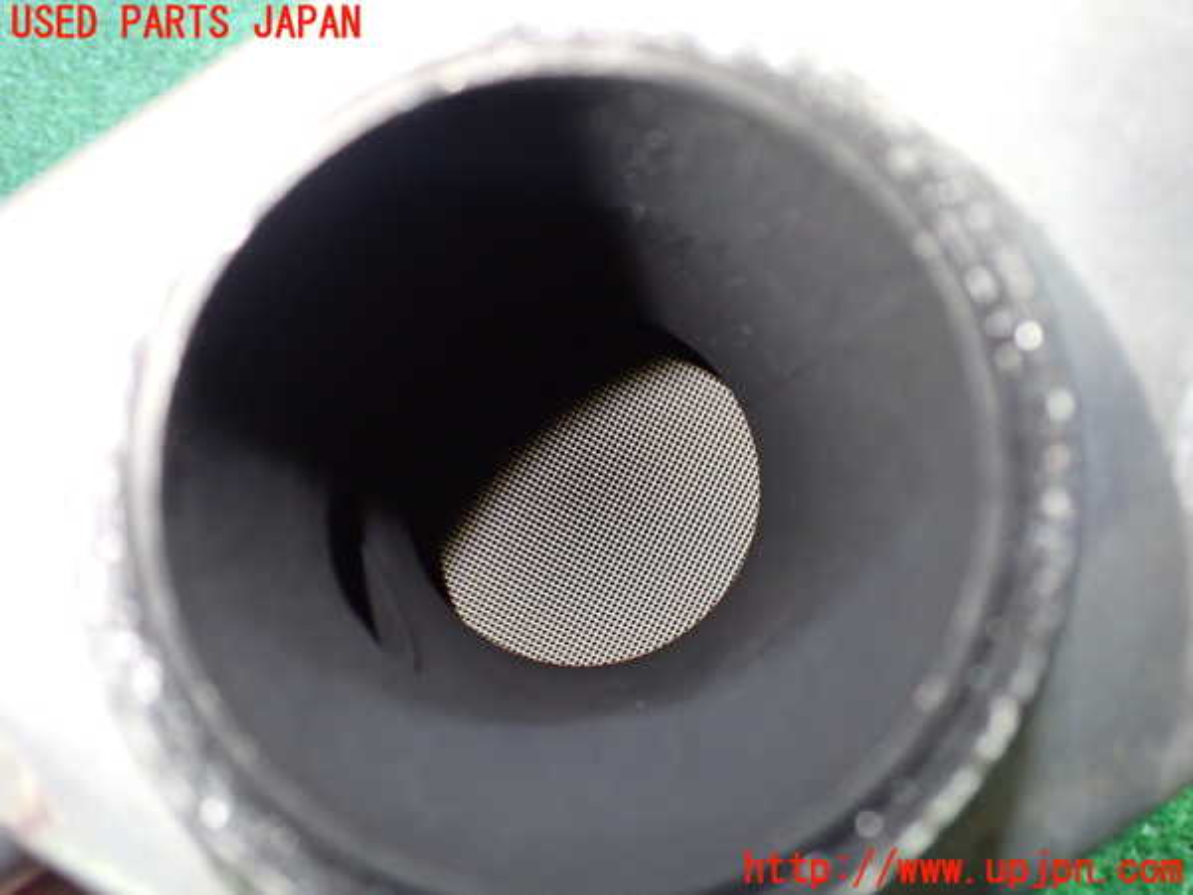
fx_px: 1034
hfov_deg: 60.0
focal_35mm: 30
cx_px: 596
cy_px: 448
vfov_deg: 46.8
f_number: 2.3
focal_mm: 5.4
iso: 800
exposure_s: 1/40
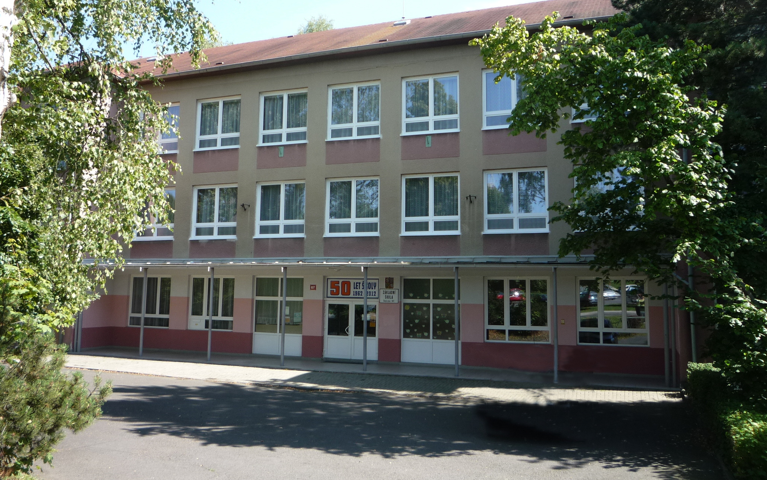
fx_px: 669
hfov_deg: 59.7
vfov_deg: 39.3
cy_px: 198
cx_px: 383
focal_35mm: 32
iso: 100
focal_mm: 5.2
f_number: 4
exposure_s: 1/160
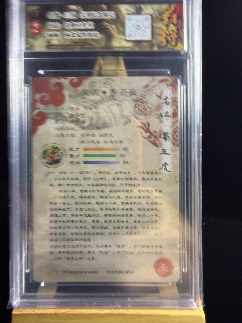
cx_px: 121
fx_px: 224
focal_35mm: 24
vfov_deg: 71.6
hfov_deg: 56.8
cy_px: 162
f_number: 2.2
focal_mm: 2.22
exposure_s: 1/50
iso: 160
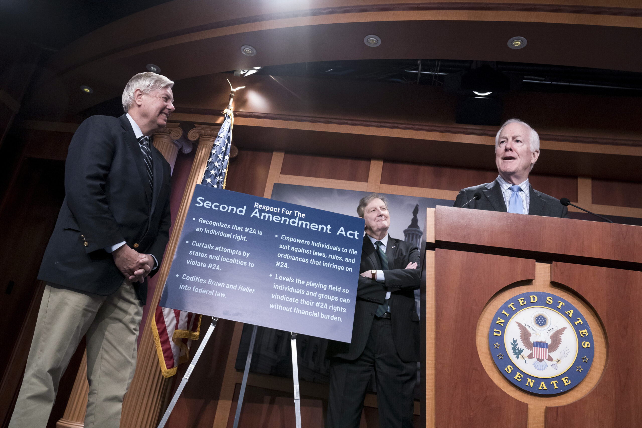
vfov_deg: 43.6
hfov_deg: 61.9
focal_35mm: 30
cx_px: 321
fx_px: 535
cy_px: 214
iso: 4000
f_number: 5
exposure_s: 1/320
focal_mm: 30
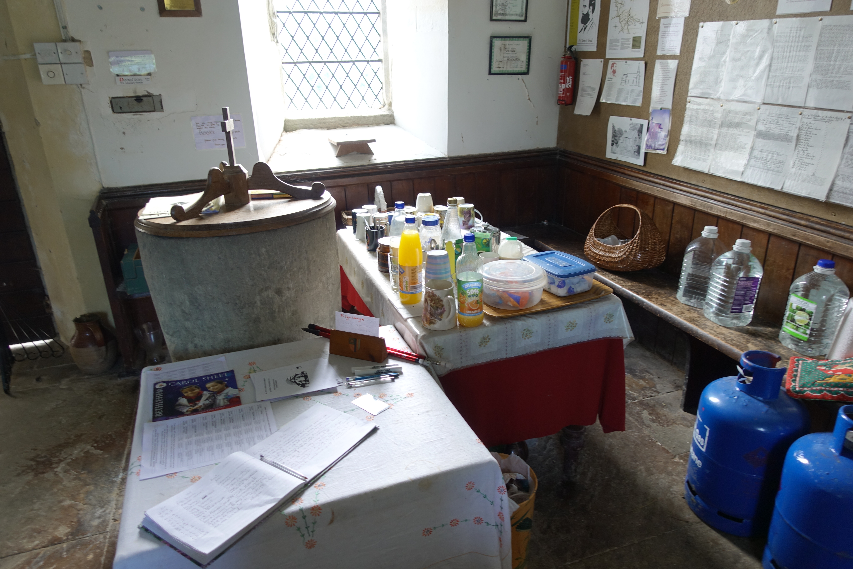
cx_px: 426
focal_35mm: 24
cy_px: 284
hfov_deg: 73.7
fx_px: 569
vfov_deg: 53.1
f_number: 2.5
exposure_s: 1/30
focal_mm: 8.8
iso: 125
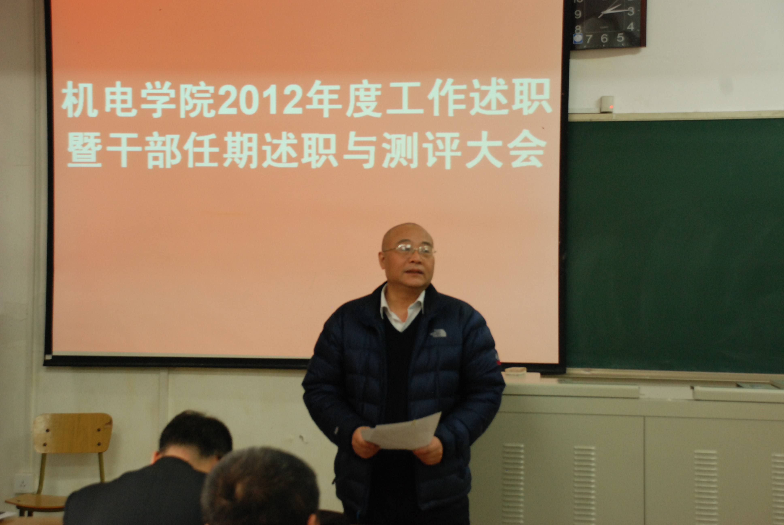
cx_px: 392
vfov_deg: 19.0
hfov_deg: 28.0
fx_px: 1570
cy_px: 262
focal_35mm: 72
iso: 800
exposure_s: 1/25
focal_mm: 48
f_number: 6.3
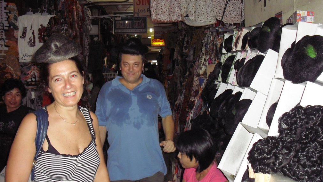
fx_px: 360
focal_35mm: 42
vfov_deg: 28.3
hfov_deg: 48.3
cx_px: 164
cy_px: 100
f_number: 2.8
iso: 200
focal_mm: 6.2
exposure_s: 1/60
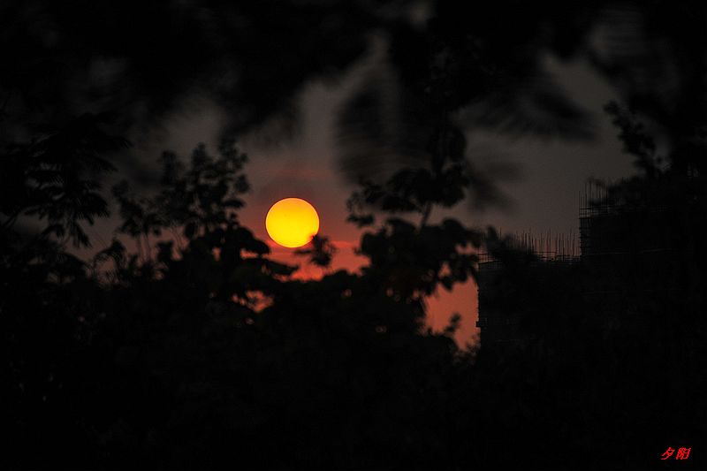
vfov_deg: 4.6
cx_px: 354
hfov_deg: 6.9
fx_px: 5890
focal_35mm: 300
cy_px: 236
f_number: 5.6
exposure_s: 1/2000
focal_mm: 300
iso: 800
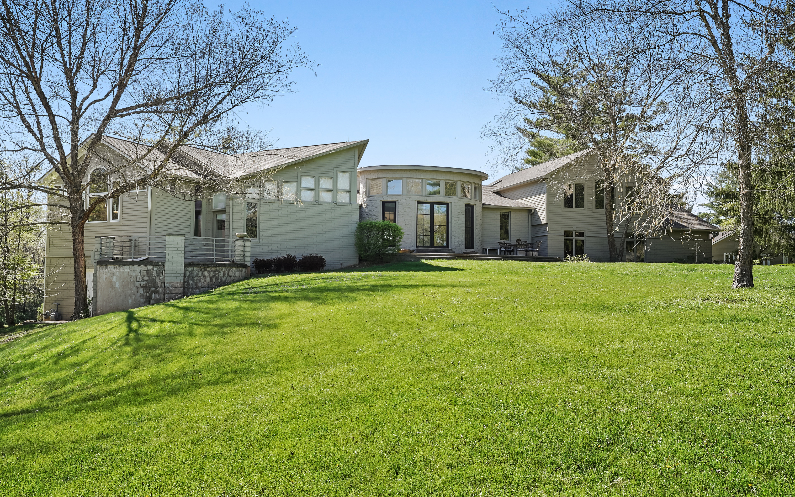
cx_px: 401
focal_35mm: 31
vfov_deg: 40.6
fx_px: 672
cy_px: 244
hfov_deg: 61.2
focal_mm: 20
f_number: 7.1
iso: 100
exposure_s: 1/250
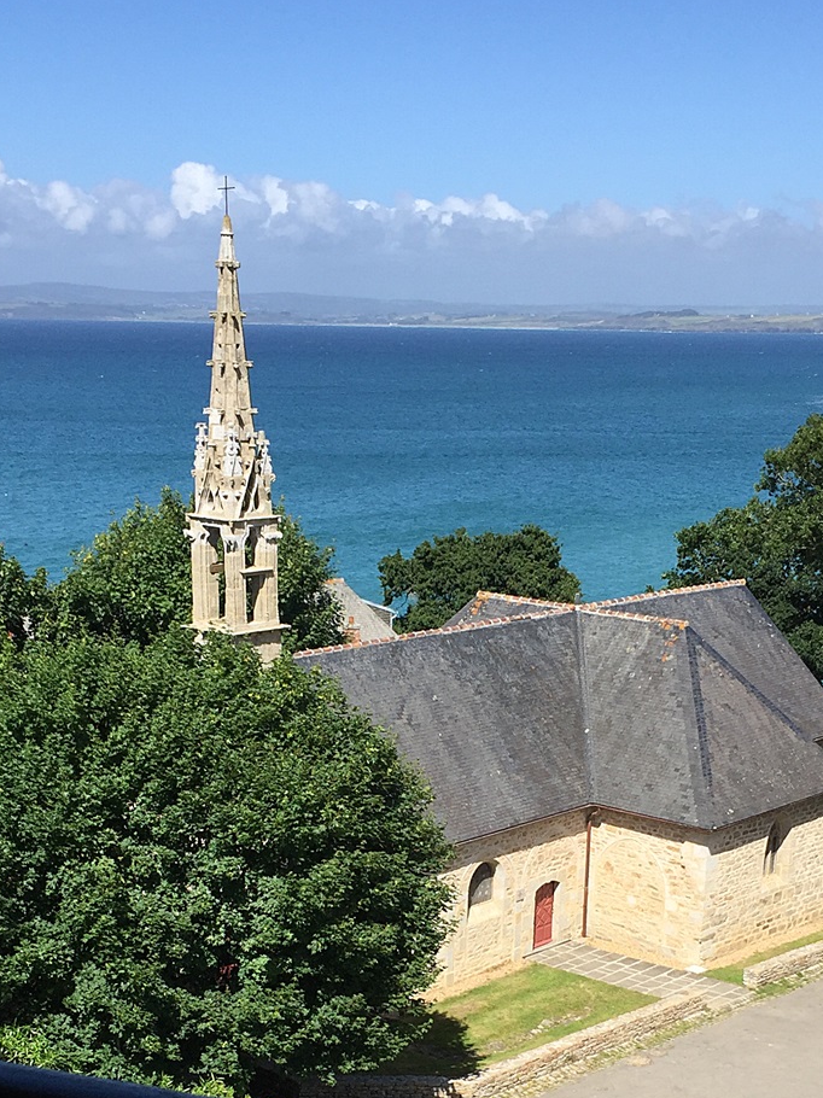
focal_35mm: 51
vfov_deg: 36.0
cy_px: 912
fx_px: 1617
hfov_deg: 28.5
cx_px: 443
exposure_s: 1/1799
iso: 32
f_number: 2.2
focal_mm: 4.15
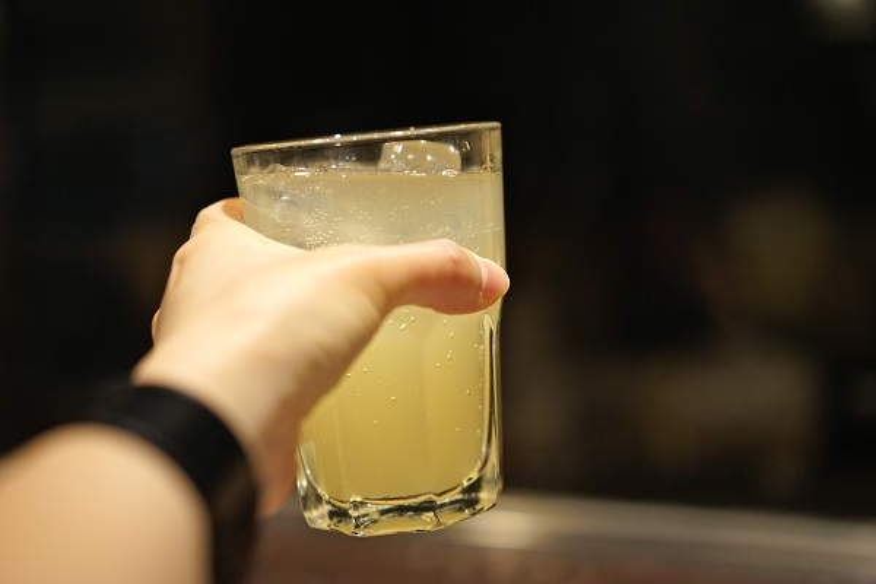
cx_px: 438
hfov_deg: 36.2
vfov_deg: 24.6
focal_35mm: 55
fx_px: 1338
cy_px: 292
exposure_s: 1/160
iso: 1600
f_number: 2.5
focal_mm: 55
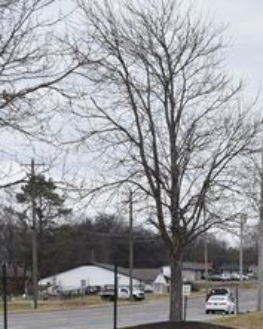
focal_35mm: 155
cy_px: 316
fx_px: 1507
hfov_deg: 9.5
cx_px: 467
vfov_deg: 12.3
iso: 200
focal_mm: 38
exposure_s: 1/250
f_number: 8
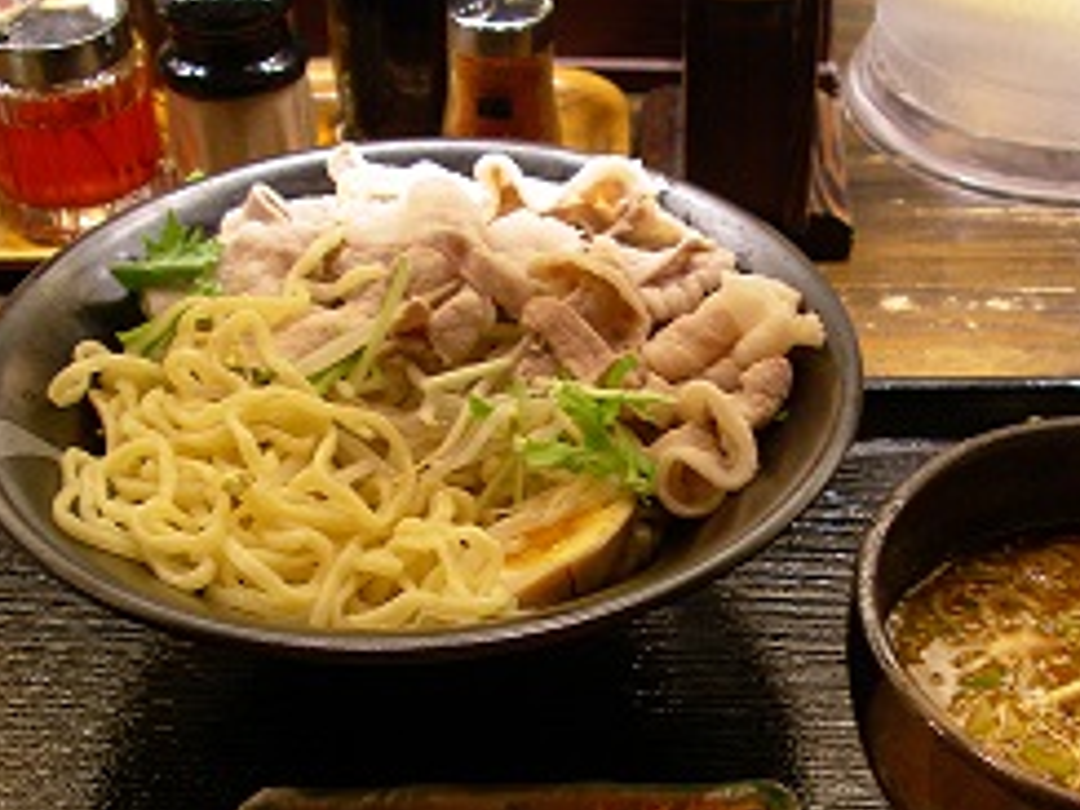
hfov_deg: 33.1
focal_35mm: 58
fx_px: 1810
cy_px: 622
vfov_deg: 24.9
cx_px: 677
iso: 200
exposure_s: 1/10
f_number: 2.8
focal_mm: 7.8
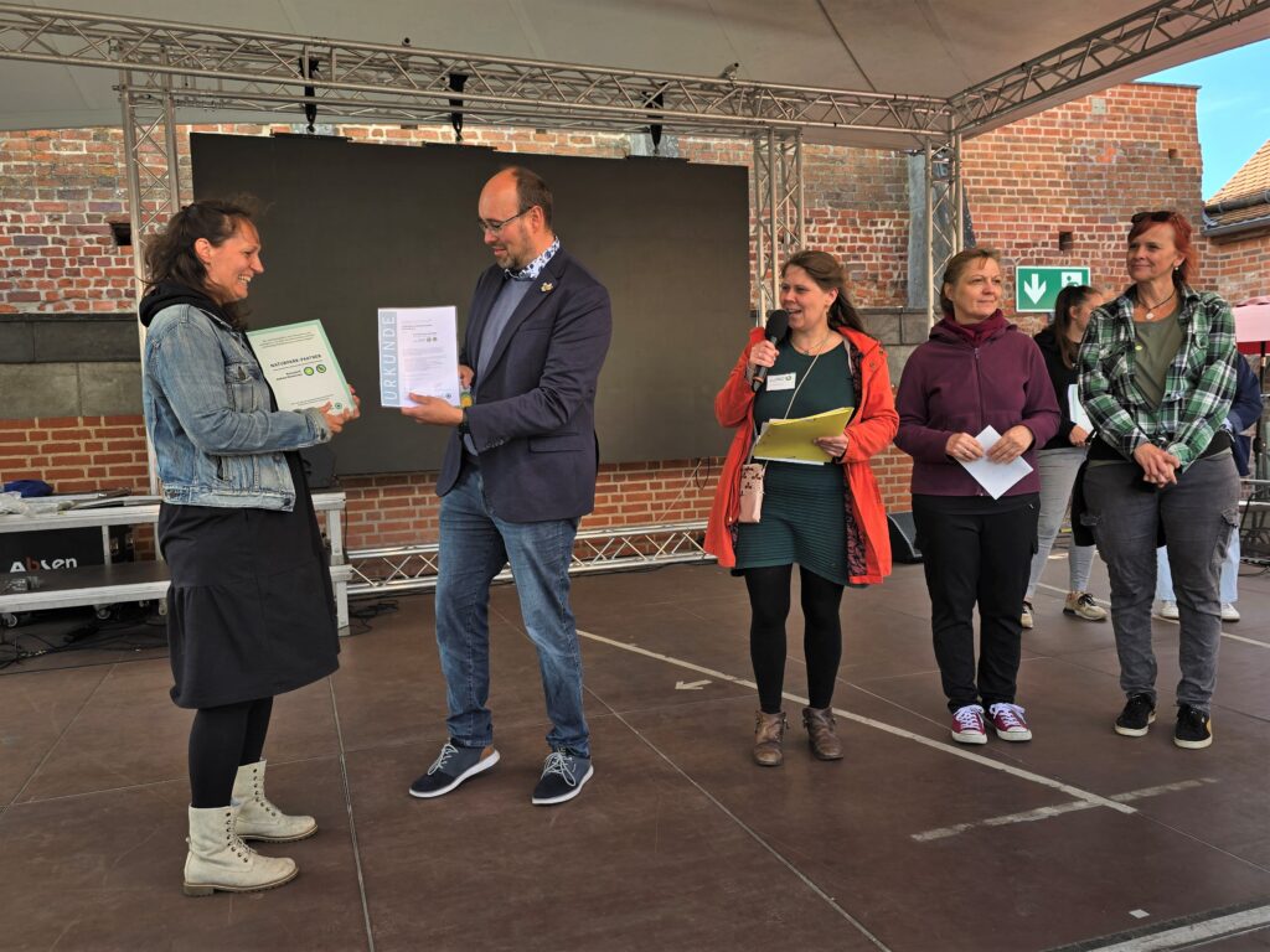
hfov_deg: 73.9
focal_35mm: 23
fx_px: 844
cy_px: 476
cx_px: 635
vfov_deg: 58.9
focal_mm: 6.3
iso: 16
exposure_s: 1/180
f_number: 1.7
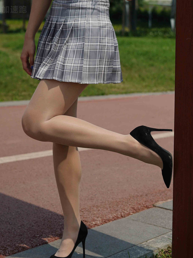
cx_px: 77
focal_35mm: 70
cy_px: 91
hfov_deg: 21.0
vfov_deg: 27.6
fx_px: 520
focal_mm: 50
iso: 64
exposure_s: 1/2500
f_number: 4
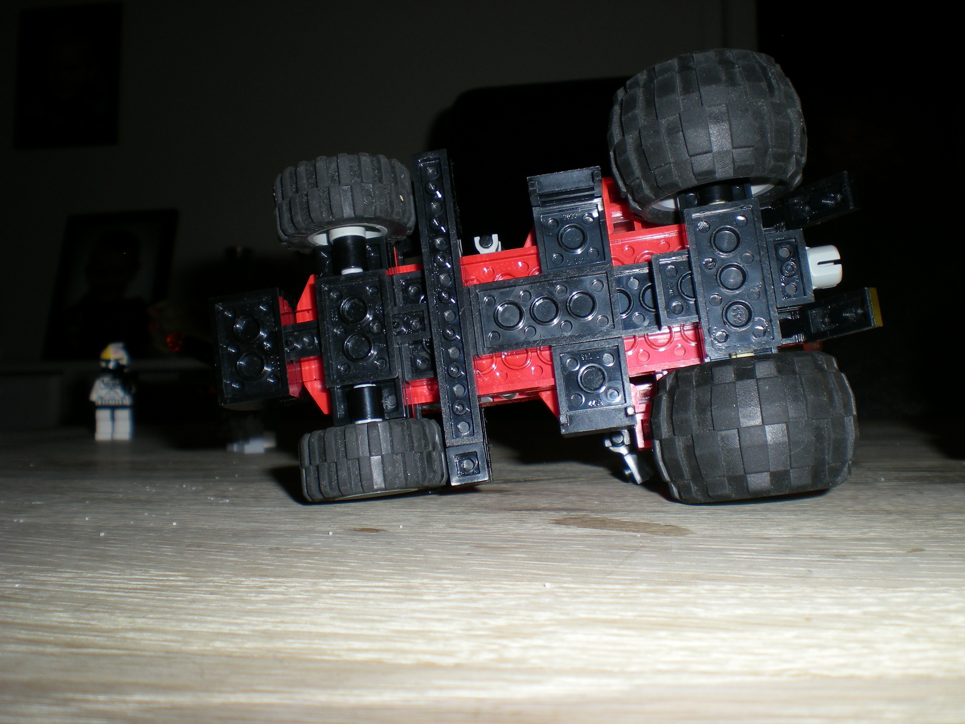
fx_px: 1059
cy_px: 362
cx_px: 482
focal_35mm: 38
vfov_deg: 37.7
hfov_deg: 49.0
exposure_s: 1/60
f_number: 4.6
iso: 50
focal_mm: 6.3
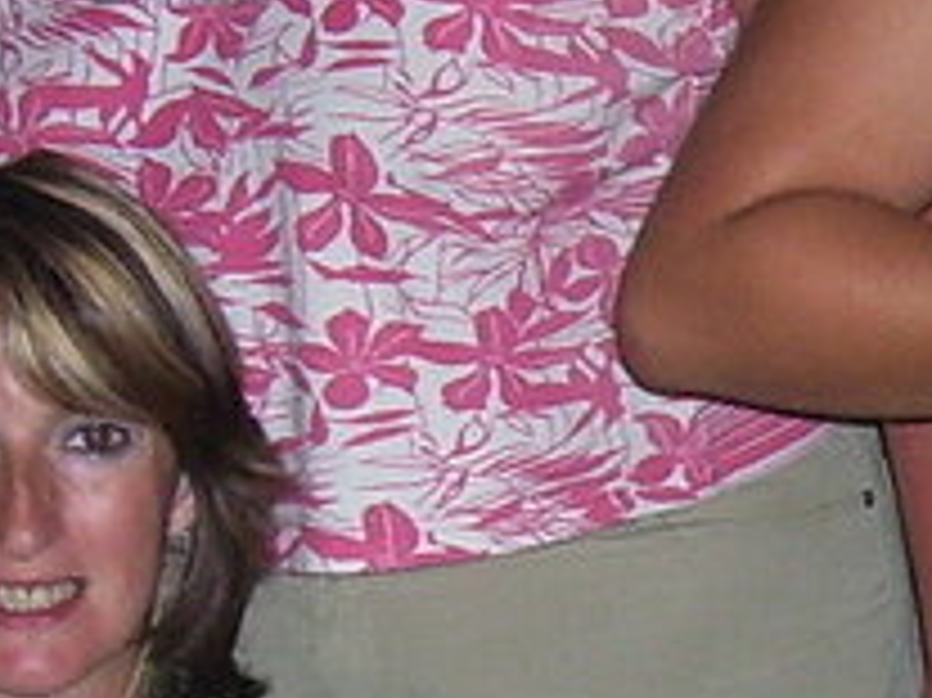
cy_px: 684
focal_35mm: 197
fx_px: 5301
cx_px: 1058
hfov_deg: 9.9
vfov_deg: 7.5
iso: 125
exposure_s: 1/60
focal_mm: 5.6
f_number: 2.7
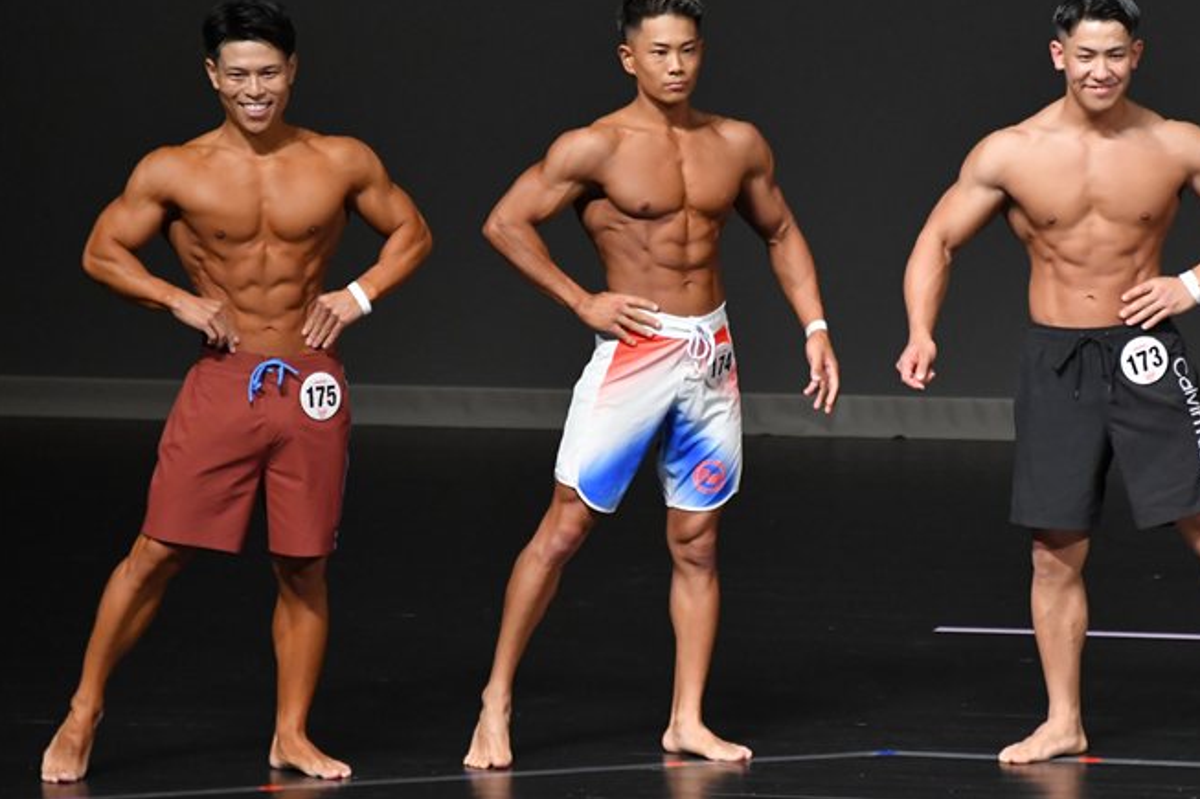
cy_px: 406
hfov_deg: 4.6
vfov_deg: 3.1
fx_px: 14829
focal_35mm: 445
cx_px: 703
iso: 4000
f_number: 5.6
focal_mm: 250
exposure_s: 1/400
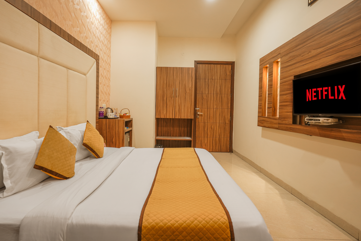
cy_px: 115
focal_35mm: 17
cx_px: 172
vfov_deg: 70.4
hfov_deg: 93.2
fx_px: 170
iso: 800
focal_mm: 16
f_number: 3.5
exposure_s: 1/30
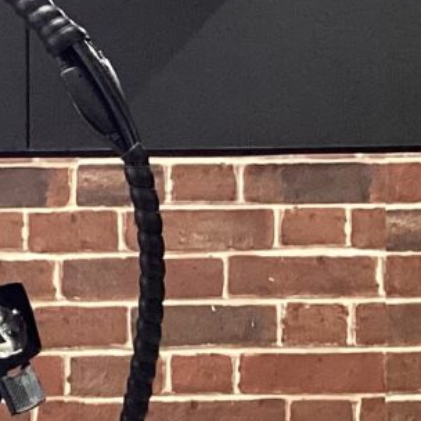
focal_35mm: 173
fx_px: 2380
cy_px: 493
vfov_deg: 10.0
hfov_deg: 9.5
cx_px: -375
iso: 160
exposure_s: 1/60
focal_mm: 3.3
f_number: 2.4
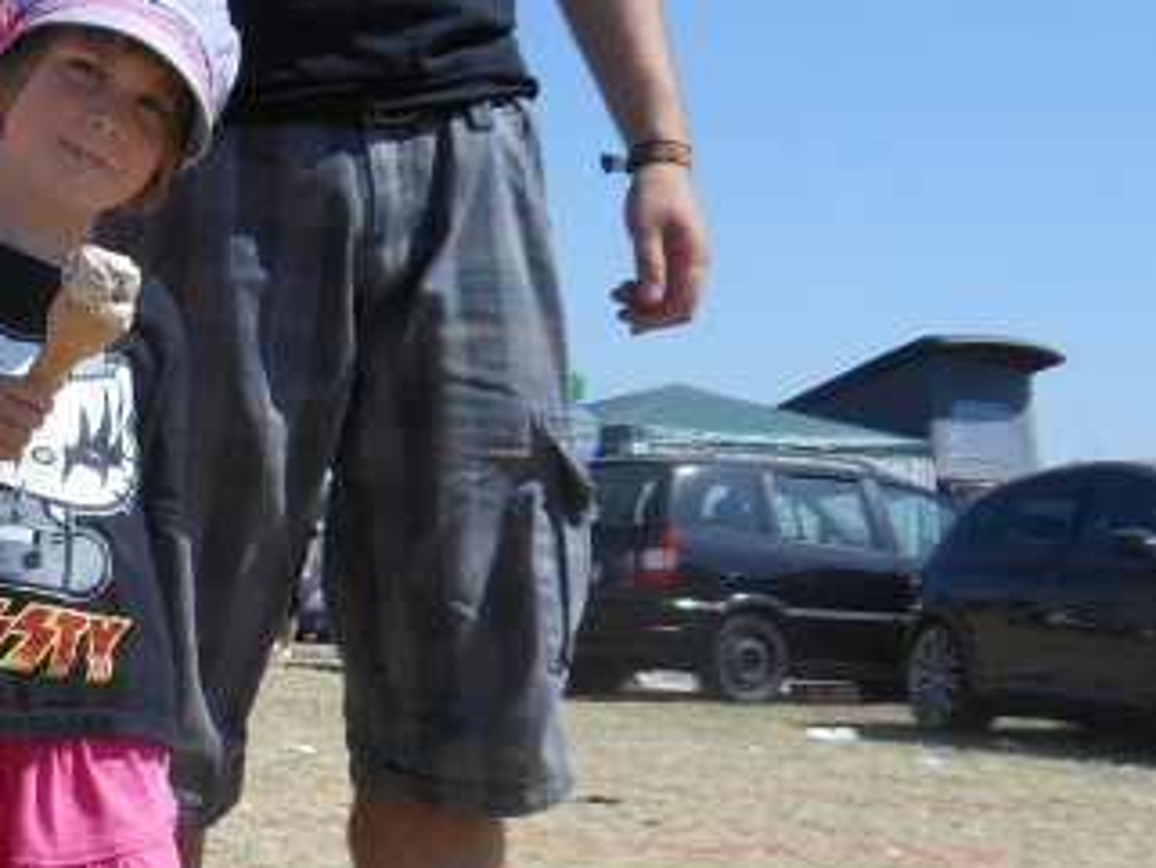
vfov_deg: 19.8
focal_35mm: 74
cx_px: 11
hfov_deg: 25.1
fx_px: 2472
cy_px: 243
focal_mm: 4.5
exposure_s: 1/1250
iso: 80
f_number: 3.2
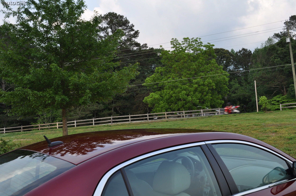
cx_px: 148
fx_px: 296
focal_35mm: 36
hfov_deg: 53.2
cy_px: 98
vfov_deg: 36.8
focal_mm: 24
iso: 200
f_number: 8
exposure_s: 1/80
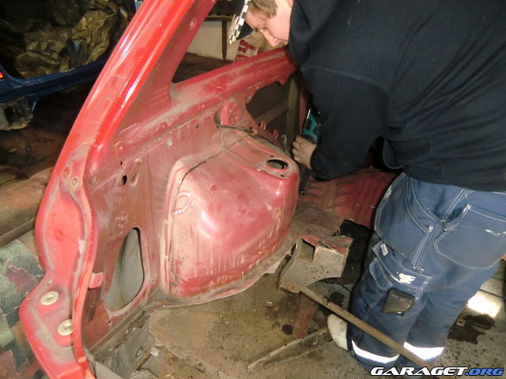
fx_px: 351
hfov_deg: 71.6
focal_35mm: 24
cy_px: 190
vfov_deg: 56.8
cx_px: 253
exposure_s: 1/60
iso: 400
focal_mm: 4.3
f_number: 3.2
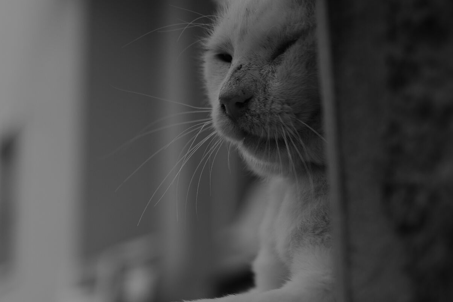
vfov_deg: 19.3
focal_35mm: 70
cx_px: 29
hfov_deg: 27.6
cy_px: 218
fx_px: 881
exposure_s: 1/640
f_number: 2
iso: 160
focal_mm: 23
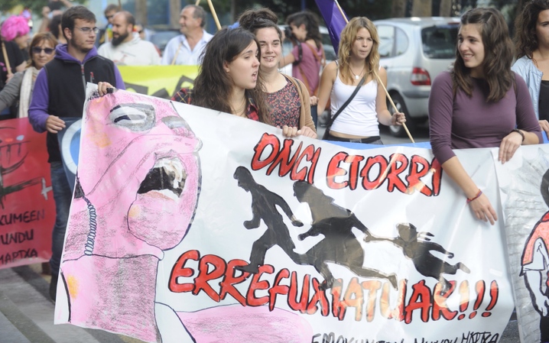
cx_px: 273
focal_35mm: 105
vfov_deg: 12.5
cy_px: 159
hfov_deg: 19.8
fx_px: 1571
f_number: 5
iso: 640
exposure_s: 1/640
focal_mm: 102
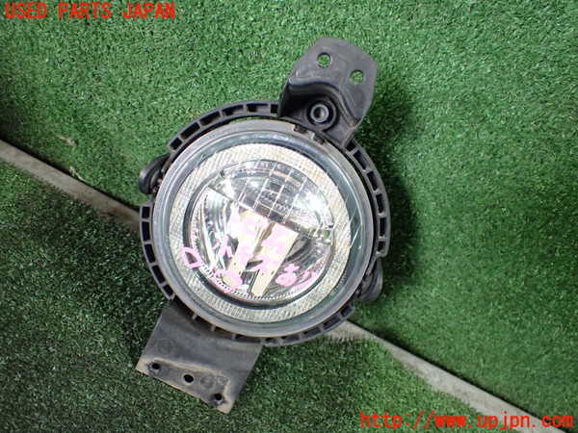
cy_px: 216
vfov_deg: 46.8
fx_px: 501
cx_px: 289
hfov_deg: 60.0
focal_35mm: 30
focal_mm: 5.4
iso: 800
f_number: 2.3
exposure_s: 1/125
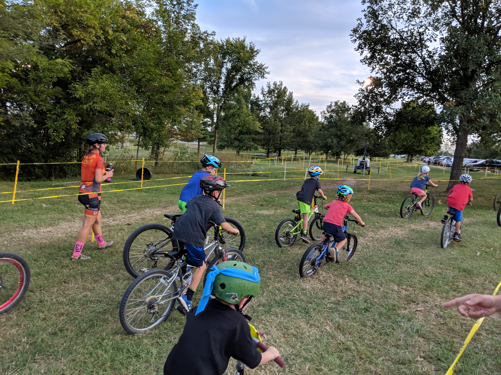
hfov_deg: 65.3
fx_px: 391
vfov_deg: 51.4
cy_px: 188
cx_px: 250
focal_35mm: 27
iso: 60
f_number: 1.8
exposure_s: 1/411
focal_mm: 4.44
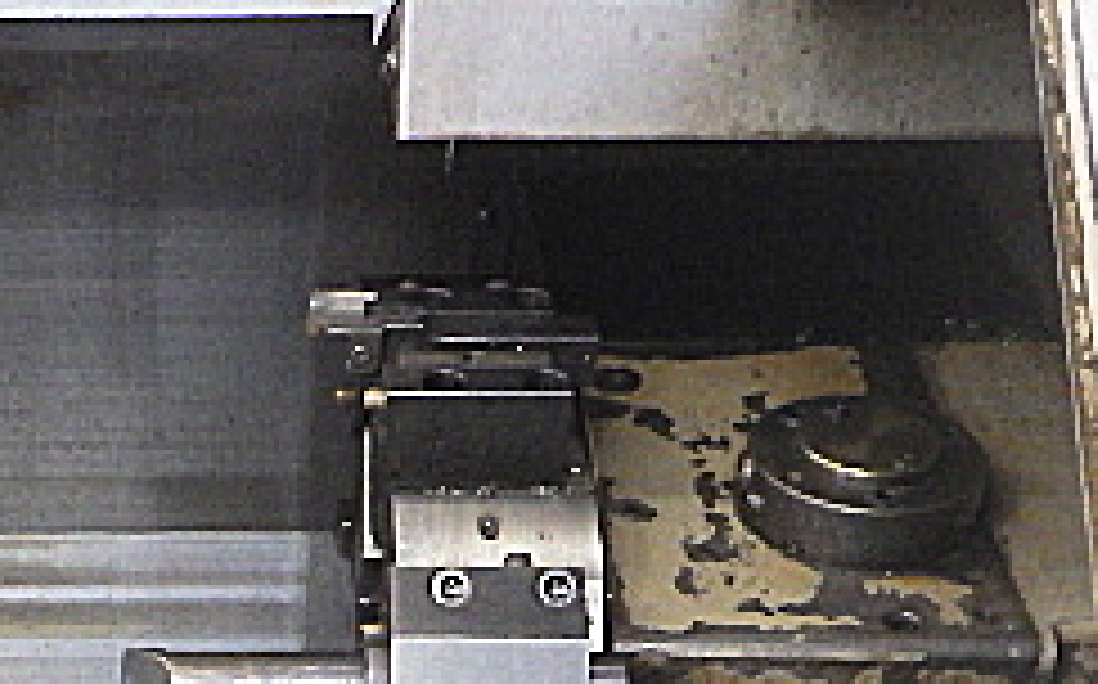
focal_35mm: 78
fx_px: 2332
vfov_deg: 15.6
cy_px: 972
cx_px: 68
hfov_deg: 25.5
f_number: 3.5
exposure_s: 1/45
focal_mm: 5
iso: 500
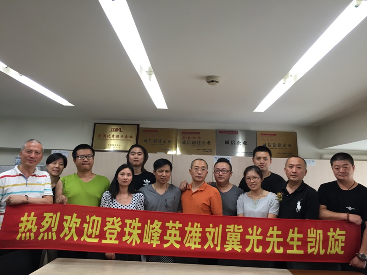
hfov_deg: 61.7
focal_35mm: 29
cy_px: 138
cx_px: 184
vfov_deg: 48.2
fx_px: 307
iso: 50
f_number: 2.2
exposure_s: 1/33
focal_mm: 4.15
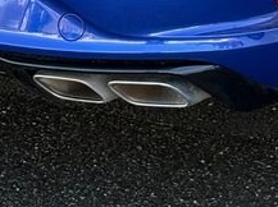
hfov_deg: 8.7
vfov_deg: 6.3
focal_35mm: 227
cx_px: 250
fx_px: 1820
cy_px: -224
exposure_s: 1/311
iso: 100
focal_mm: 6.76
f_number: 1.78
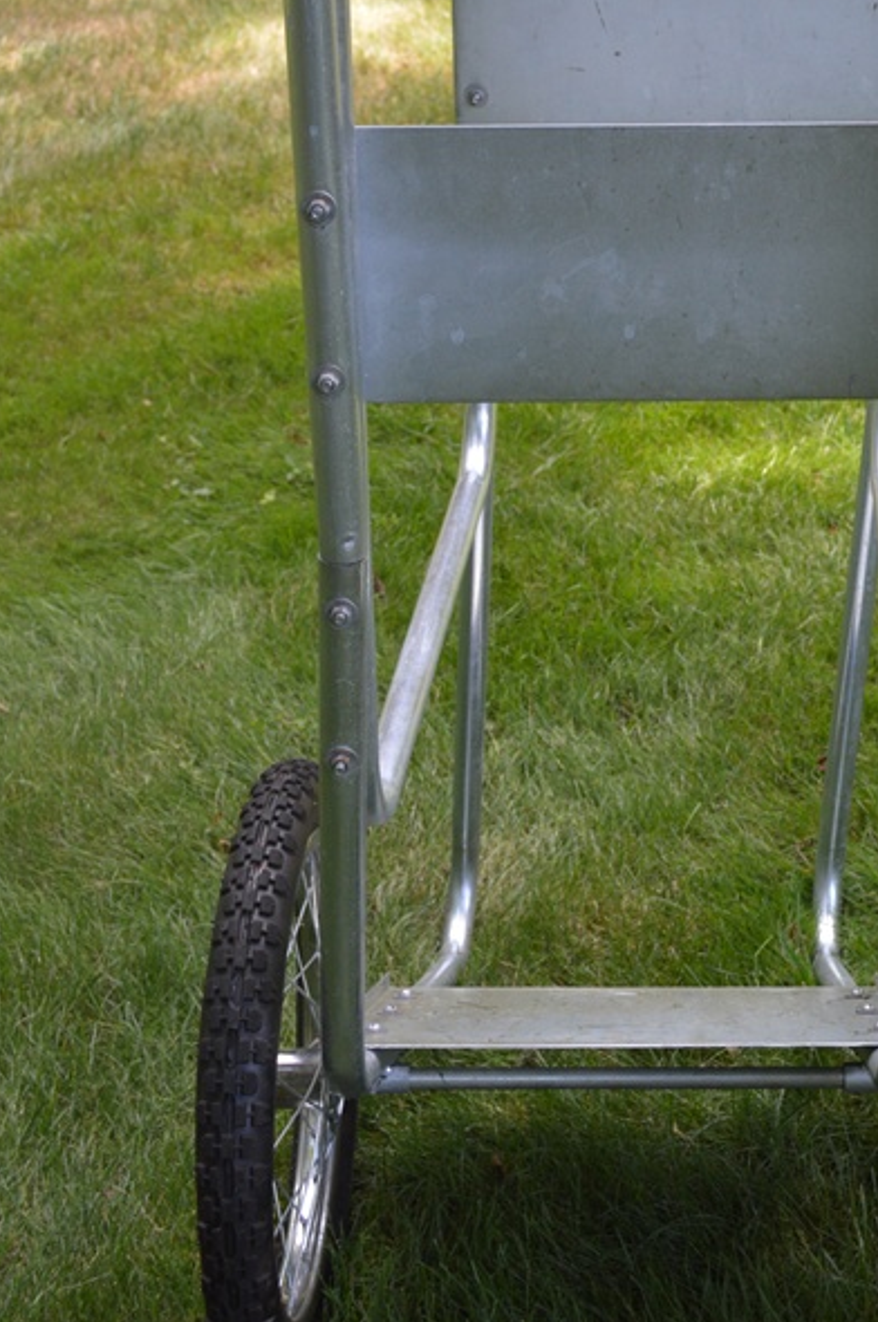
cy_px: 421
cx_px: 664
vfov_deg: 32.6
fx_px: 2237
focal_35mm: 61
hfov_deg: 22.0
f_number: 5.6
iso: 360
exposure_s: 1/125
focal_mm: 24
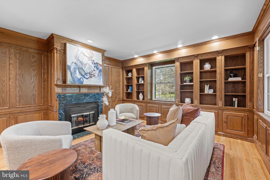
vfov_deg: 77.3
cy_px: 90
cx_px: 135
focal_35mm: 15
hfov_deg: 100.4
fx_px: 112
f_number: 7.1
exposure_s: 1/4
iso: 400
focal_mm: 15
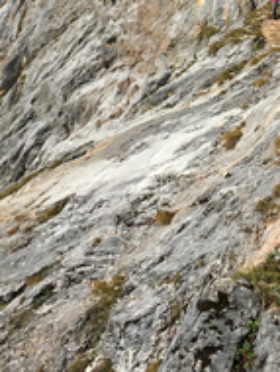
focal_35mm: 67
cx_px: 237
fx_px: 721
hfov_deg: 21.6
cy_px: -2
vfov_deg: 27.3
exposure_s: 1/1789
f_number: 2.2
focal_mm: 4.15
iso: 25
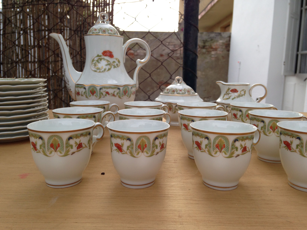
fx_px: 293
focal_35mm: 33
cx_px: 154
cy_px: 115
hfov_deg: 55.4
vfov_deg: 42.9
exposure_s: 1/272
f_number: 2.4
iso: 50
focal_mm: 4.12
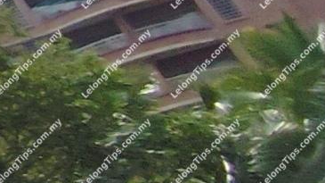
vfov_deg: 9.3
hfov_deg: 10.0
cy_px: -212
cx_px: -769
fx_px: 1034
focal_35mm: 120
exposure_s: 1/5066
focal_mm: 1.65
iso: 50
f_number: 2.2
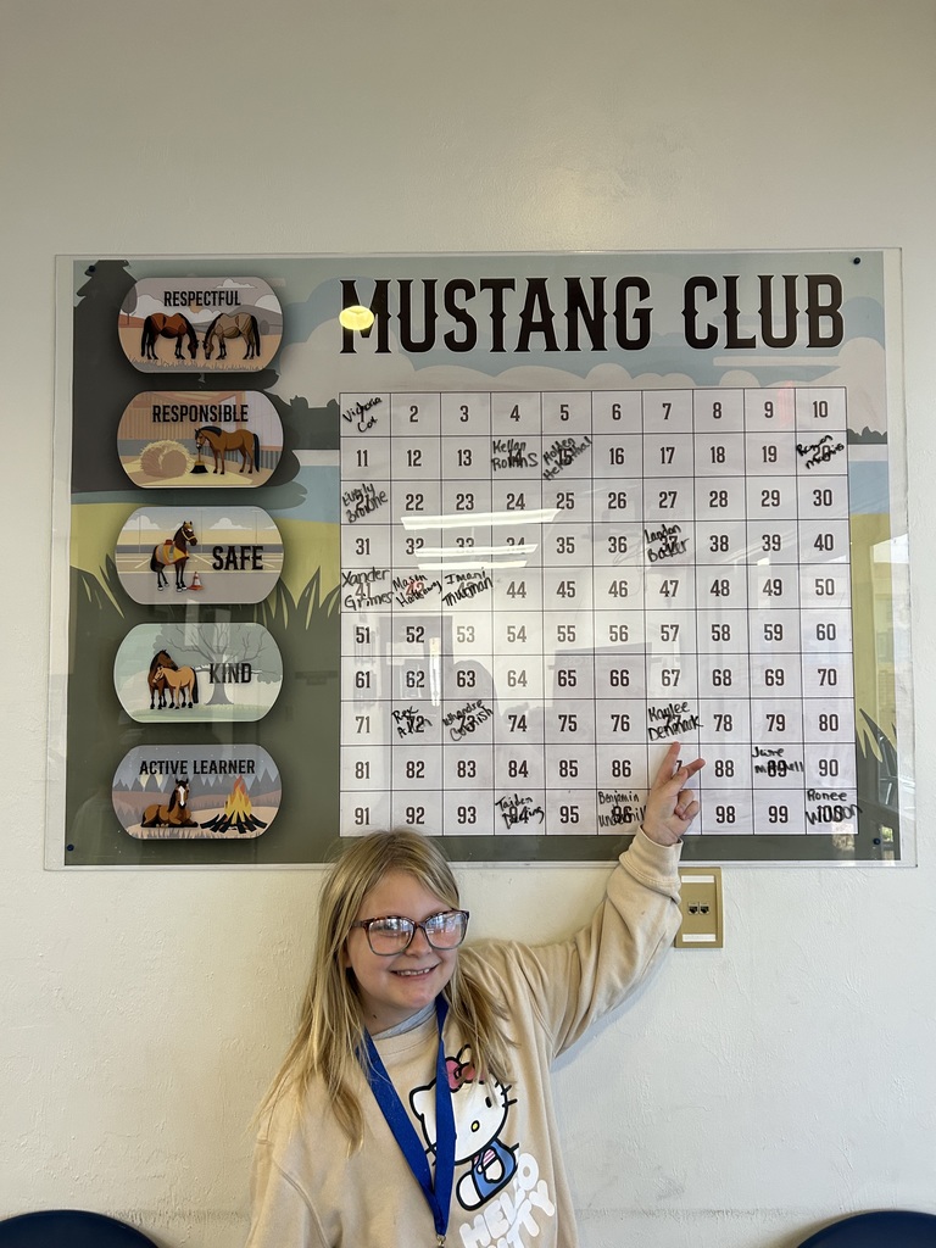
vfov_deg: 67.3
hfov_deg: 53.1
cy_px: 624
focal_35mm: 26
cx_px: 468
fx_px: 937
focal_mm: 5.7
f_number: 1.5
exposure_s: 1/60
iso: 160
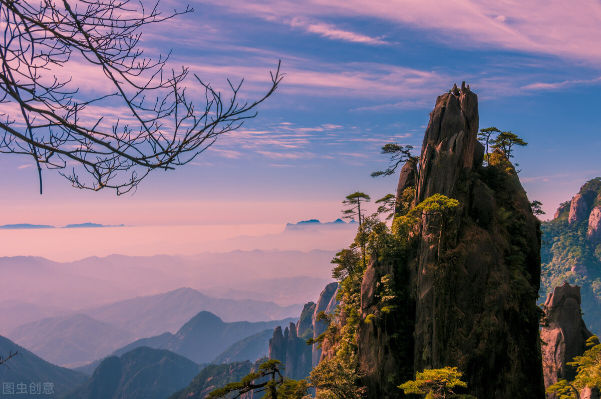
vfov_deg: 30.8
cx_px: 300
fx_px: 726
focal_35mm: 44
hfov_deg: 45.0
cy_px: 200
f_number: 11
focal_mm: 29
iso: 200
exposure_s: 1/400
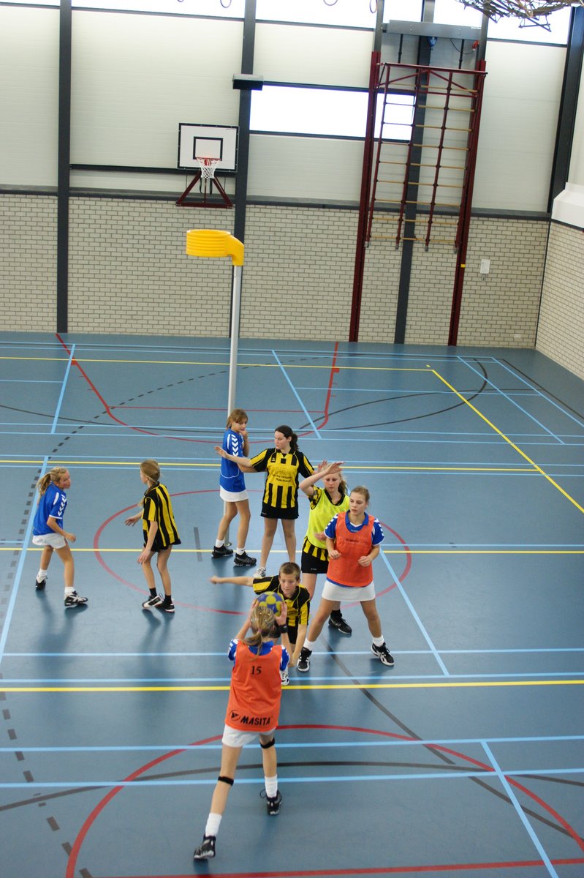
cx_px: 292
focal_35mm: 42
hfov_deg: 31.9
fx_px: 1023
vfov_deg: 46.4
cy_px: 439
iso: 800
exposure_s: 1/200
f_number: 3.2
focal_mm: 28
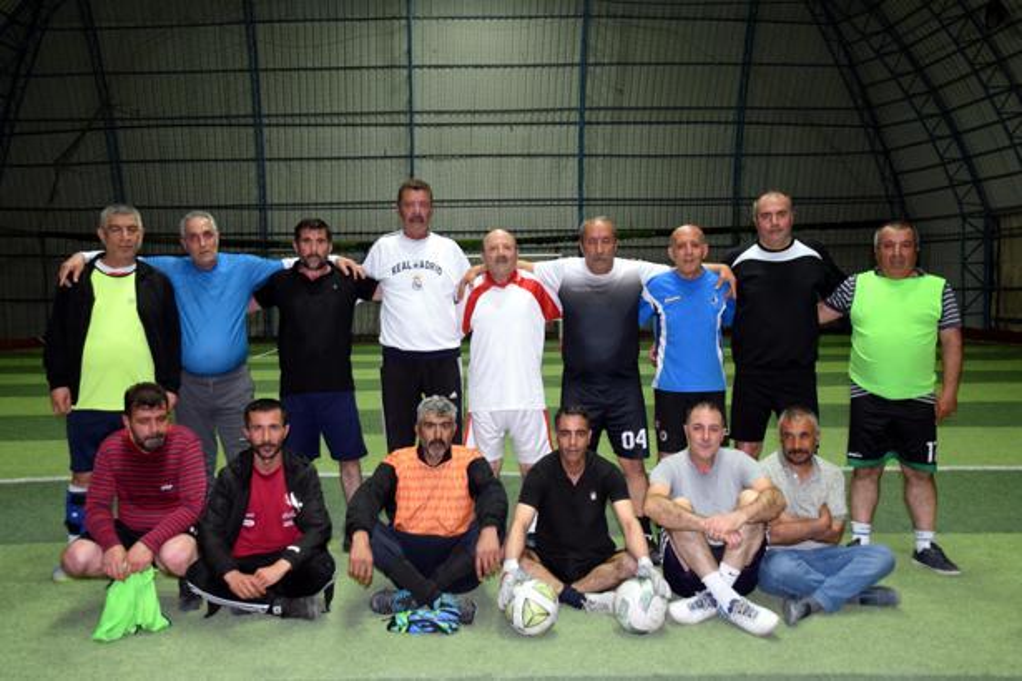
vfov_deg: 40.0
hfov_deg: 57.2
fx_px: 937
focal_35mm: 33
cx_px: 511
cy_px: 340
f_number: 3.5
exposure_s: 1/60
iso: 1800
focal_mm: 22
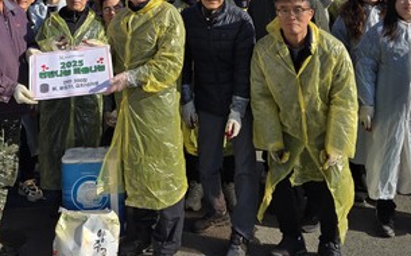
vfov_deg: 25.3
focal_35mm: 48
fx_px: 537
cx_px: 141
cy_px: -7
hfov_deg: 41.4
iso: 32
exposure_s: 1/2921
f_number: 1.8
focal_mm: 5.4
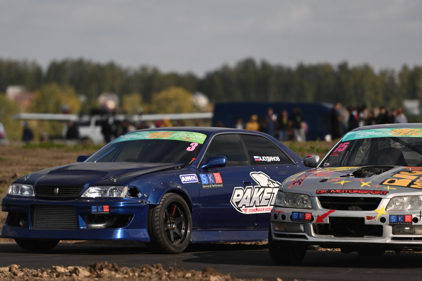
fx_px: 3516
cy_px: 140
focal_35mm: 300
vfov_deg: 4.6
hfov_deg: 6.9
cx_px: 211
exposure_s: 1/32000
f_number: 2.8
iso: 1250
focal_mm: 200
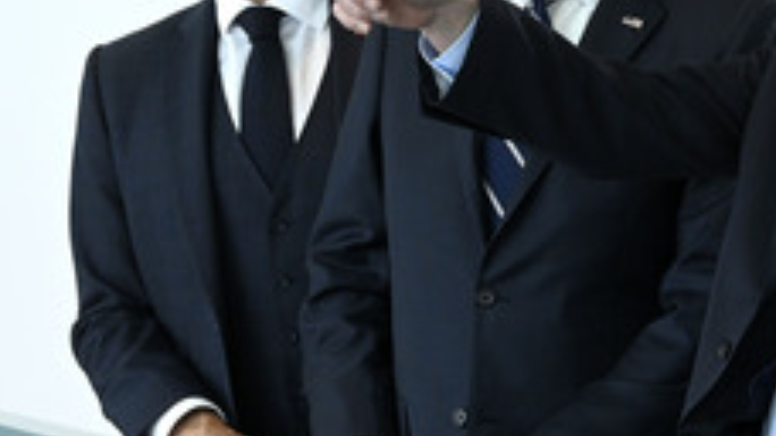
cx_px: 710
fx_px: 5532
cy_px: 99
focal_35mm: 269
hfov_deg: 8.0
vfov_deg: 4.5
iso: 4000
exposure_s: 1/640
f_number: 7.1
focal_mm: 130
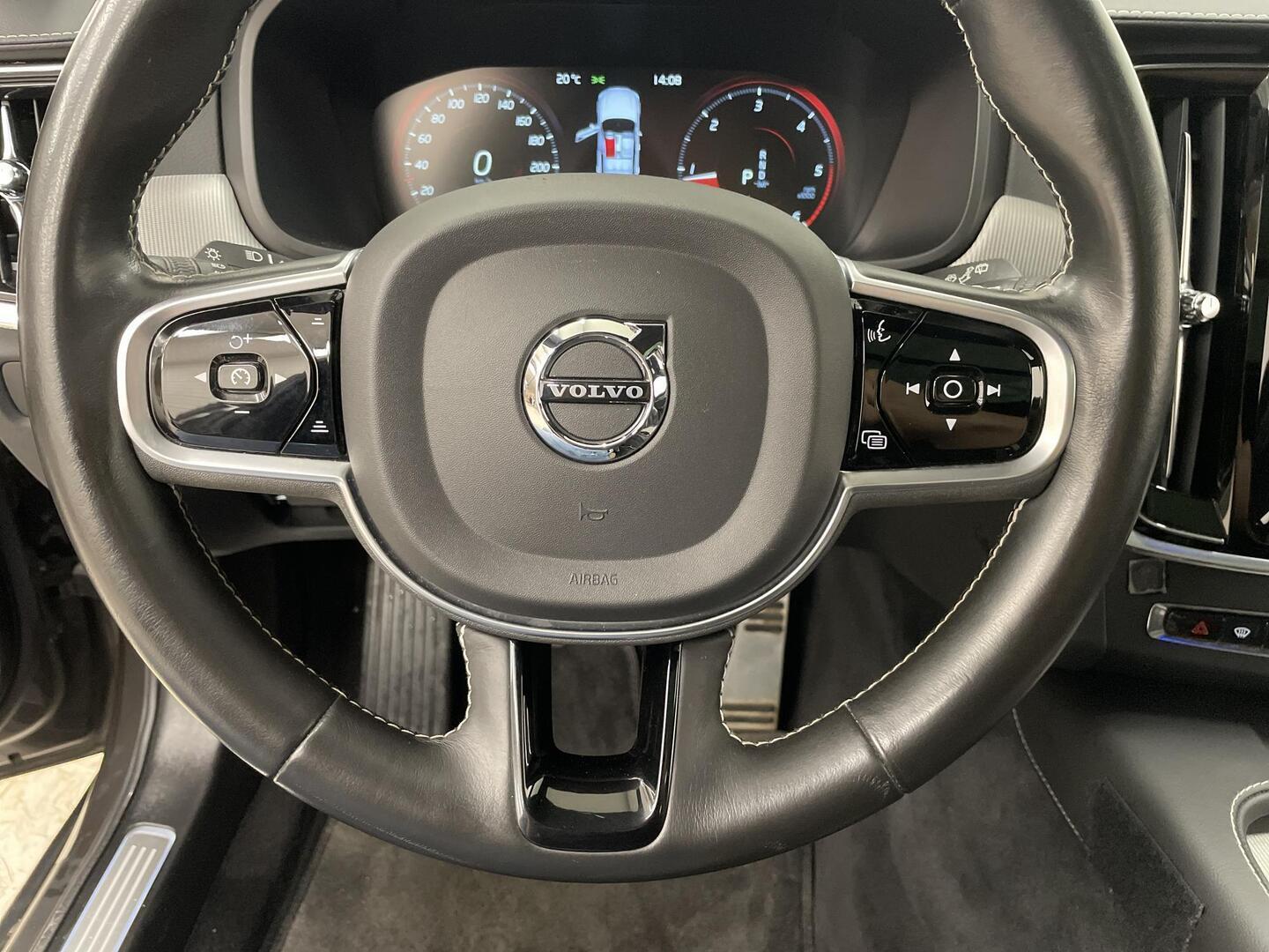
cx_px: 634
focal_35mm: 26
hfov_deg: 67.3
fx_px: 953
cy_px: 476
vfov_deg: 53.1
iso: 400
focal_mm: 4.2
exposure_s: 1/50
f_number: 1.6
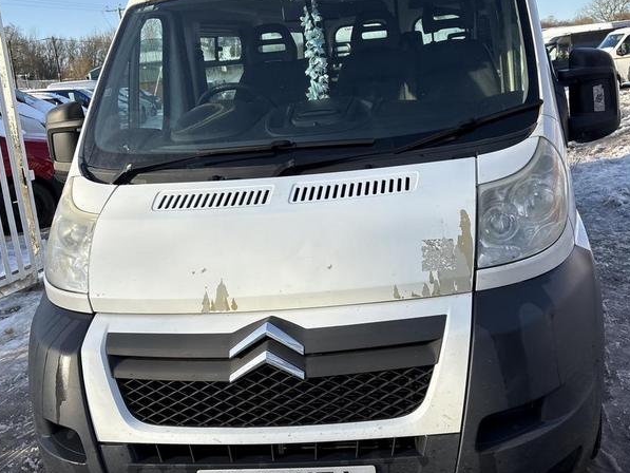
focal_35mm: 39
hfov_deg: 47.7
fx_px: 710
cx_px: 356
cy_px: 213
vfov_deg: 36.8
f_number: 1.6
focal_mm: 5.96
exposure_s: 1/1587
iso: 50
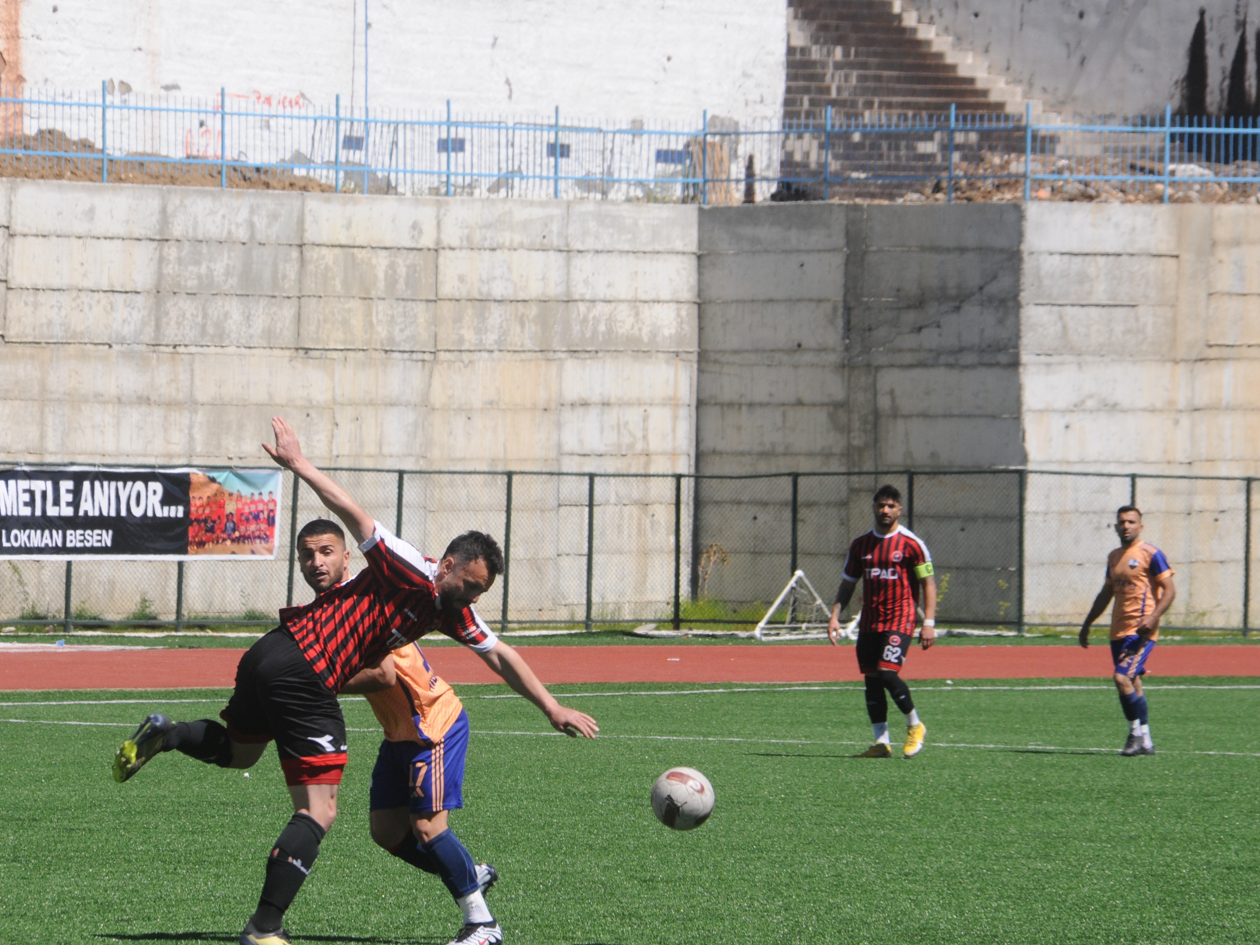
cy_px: 452
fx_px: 9960
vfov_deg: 5.4
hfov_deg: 7.2
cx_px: 545
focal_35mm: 274
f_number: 11
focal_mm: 145
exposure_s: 1/500
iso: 400
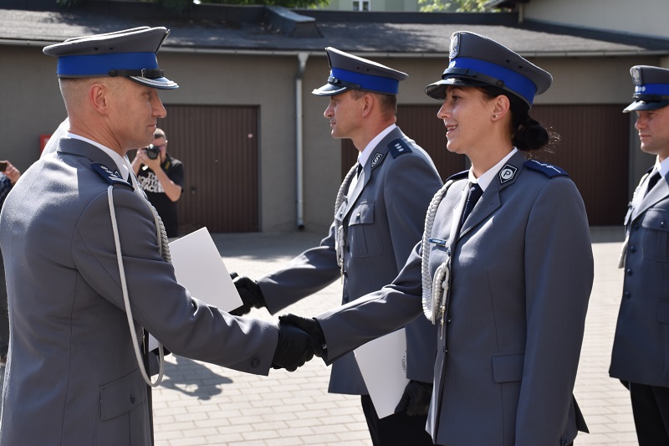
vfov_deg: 21.6
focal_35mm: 63
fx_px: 1170
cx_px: 334
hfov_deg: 31.9
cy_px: 223
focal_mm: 42
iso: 200
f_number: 9
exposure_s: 1/320
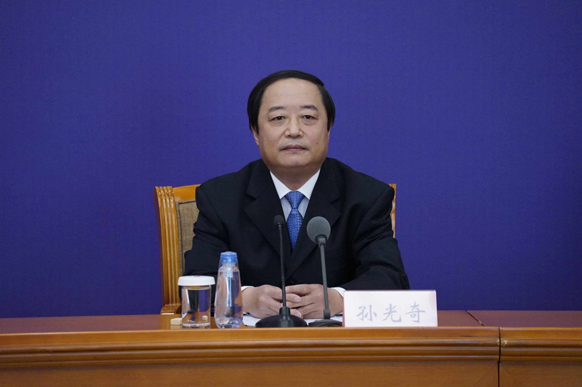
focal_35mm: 496
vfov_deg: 2.8
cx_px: 291
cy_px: 194
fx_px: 8011
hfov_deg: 4.2
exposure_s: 1/200
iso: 6400
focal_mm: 496
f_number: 6.3
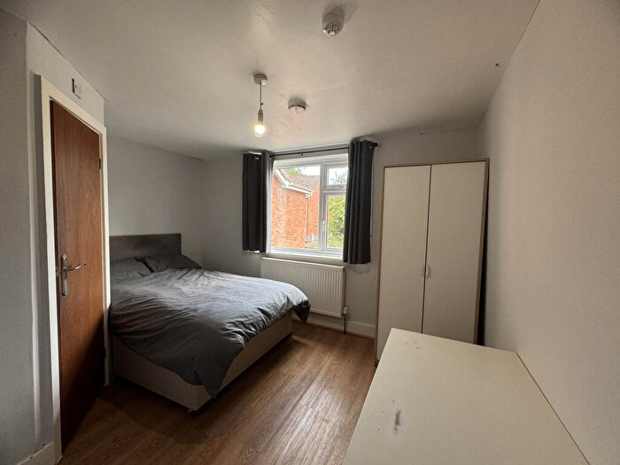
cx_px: 310
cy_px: 232
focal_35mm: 14
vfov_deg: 85.7
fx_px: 251
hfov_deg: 102.1
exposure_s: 1/99
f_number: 2.2
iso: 125
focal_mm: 2.22
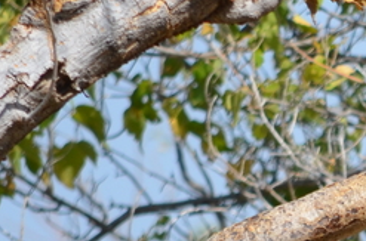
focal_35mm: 2335
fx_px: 23664
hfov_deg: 0.9
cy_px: 127
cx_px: 744
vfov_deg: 0.6
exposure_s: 1/640
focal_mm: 300
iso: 200
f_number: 6.3
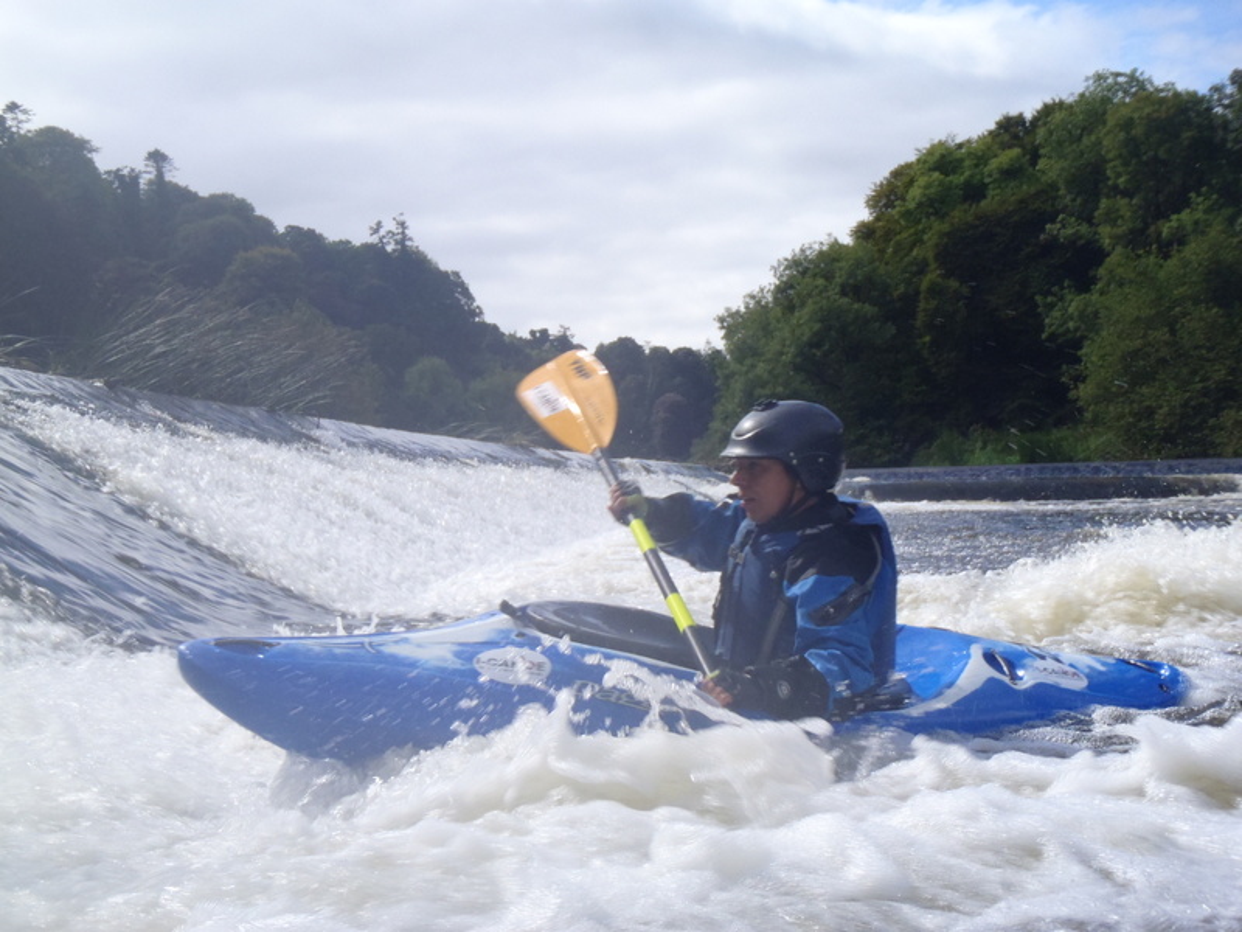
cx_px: 621
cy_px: 466
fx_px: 1866
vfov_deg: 28.0
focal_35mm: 52
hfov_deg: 36.8
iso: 200
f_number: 14
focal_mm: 9.39
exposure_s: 1/100
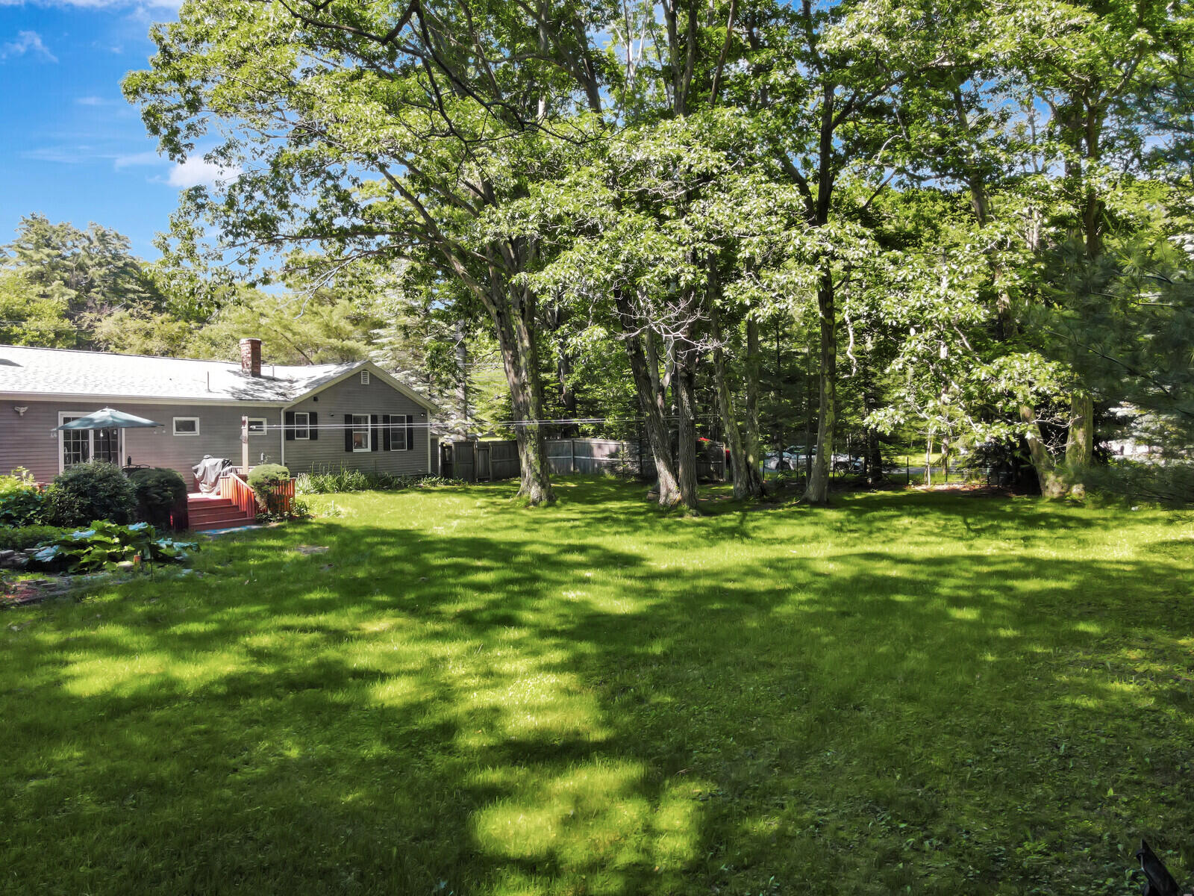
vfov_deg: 56.8
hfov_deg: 71.6
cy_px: 448
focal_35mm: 24
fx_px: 828
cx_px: 597
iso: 200
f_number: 2.8
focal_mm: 4.5
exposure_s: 1/200
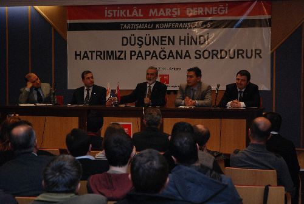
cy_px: 102
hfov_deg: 24.6
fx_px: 698
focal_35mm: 82
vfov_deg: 16.6
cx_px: 152
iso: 400
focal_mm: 55
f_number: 4.5
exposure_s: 1/60
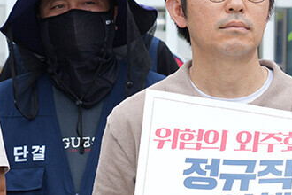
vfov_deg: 5.5
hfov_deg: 8.1
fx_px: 2028
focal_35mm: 250
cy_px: 94
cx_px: 375
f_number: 7.1
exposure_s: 1/200
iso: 200
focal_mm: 86
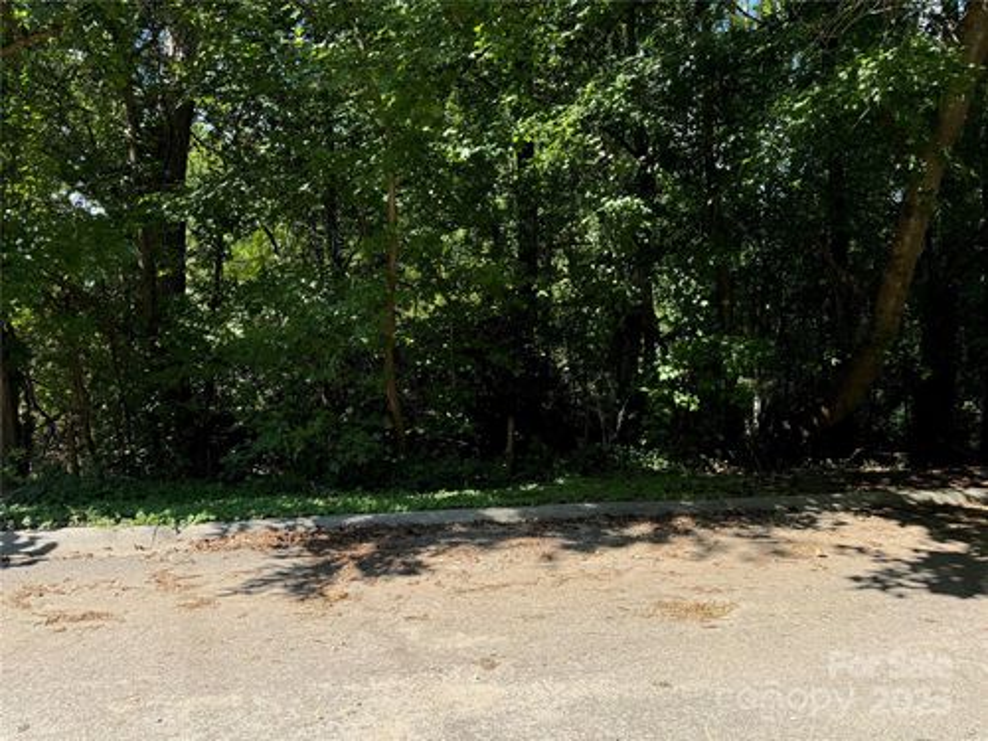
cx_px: 494
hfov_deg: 71.6
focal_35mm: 24
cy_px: 370
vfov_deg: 56.8
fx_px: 685
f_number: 1.78
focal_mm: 6.76
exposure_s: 1/1010
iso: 80
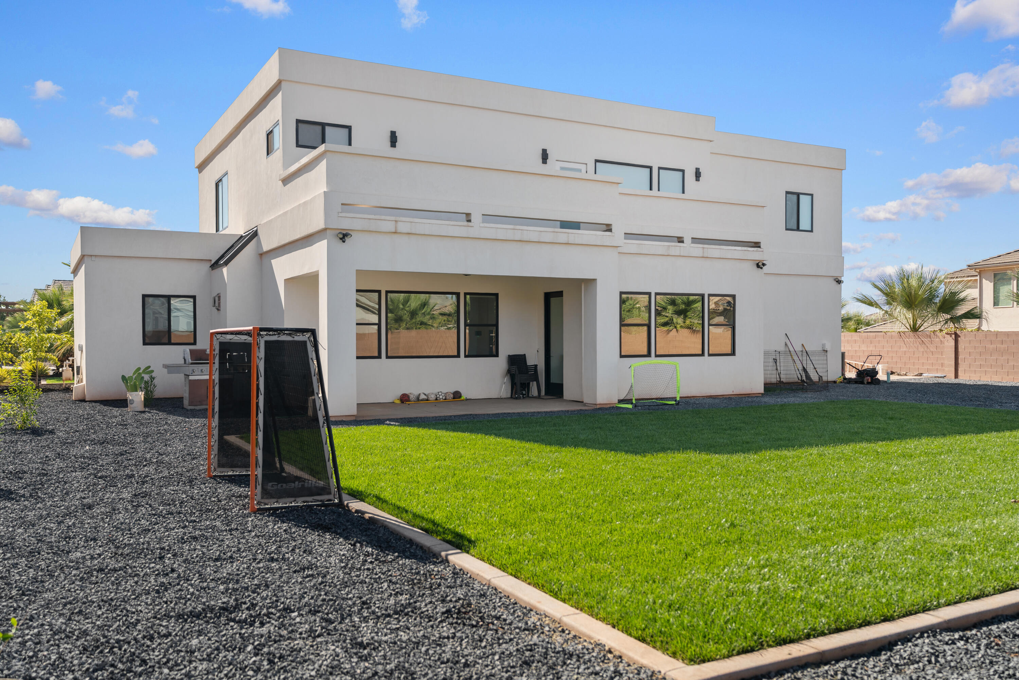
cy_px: 340
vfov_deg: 45.0
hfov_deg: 63.7
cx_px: 510
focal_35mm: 29
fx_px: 821
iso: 100
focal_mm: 29
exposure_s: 1/125
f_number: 2.8
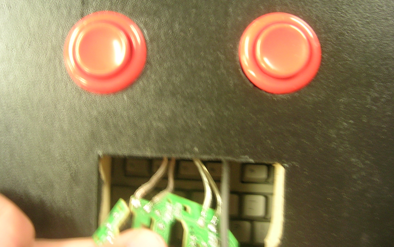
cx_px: 196
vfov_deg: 32.8
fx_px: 419
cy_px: 111
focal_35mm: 39
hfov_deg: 50.4
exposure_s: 1/4.2
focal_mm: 5.4
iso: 113
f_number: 2.8
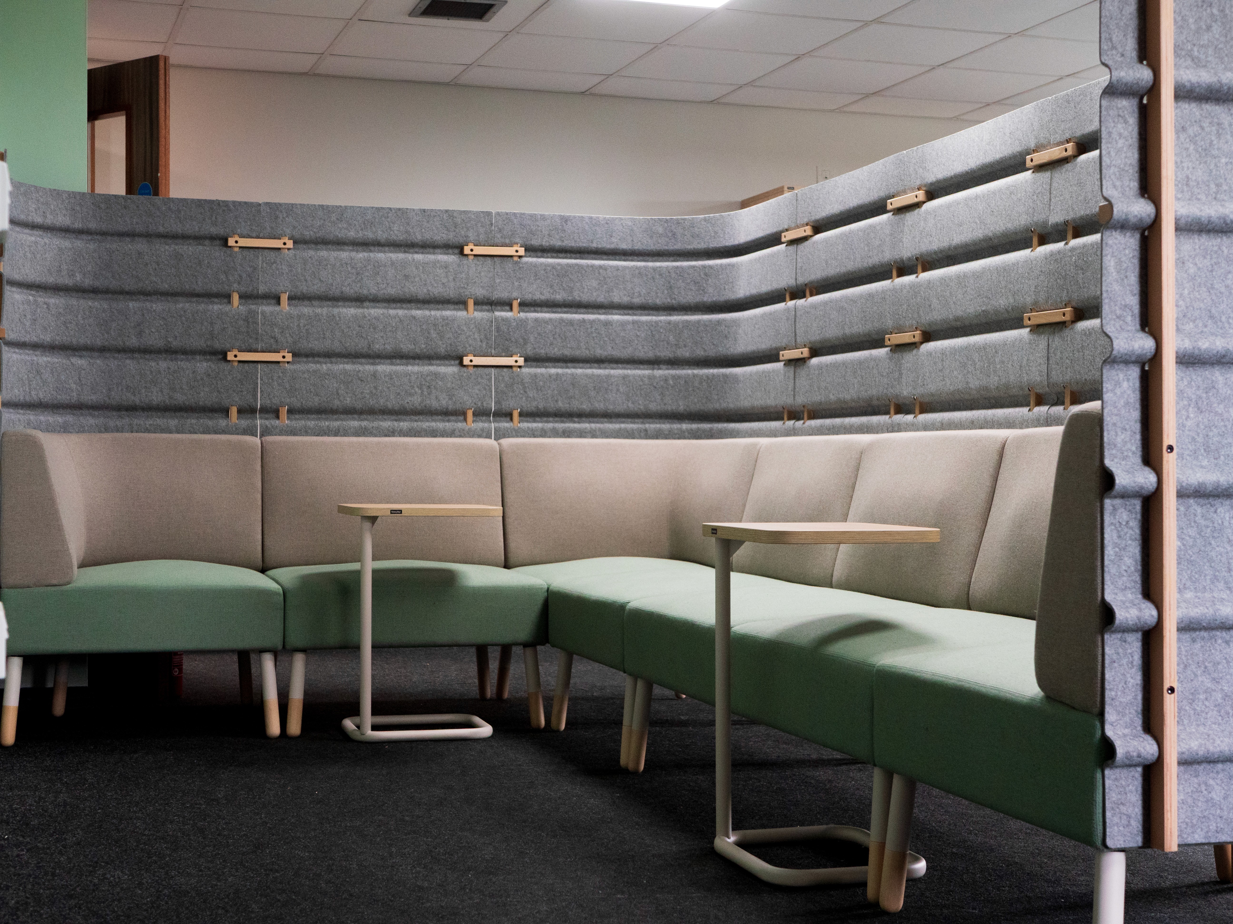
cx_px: 616
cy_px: 462
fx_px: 1781
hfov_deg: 38.2
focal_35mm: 50
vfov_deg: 29.1
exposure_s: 1/125
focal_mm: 25
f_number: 3.5
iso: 1600
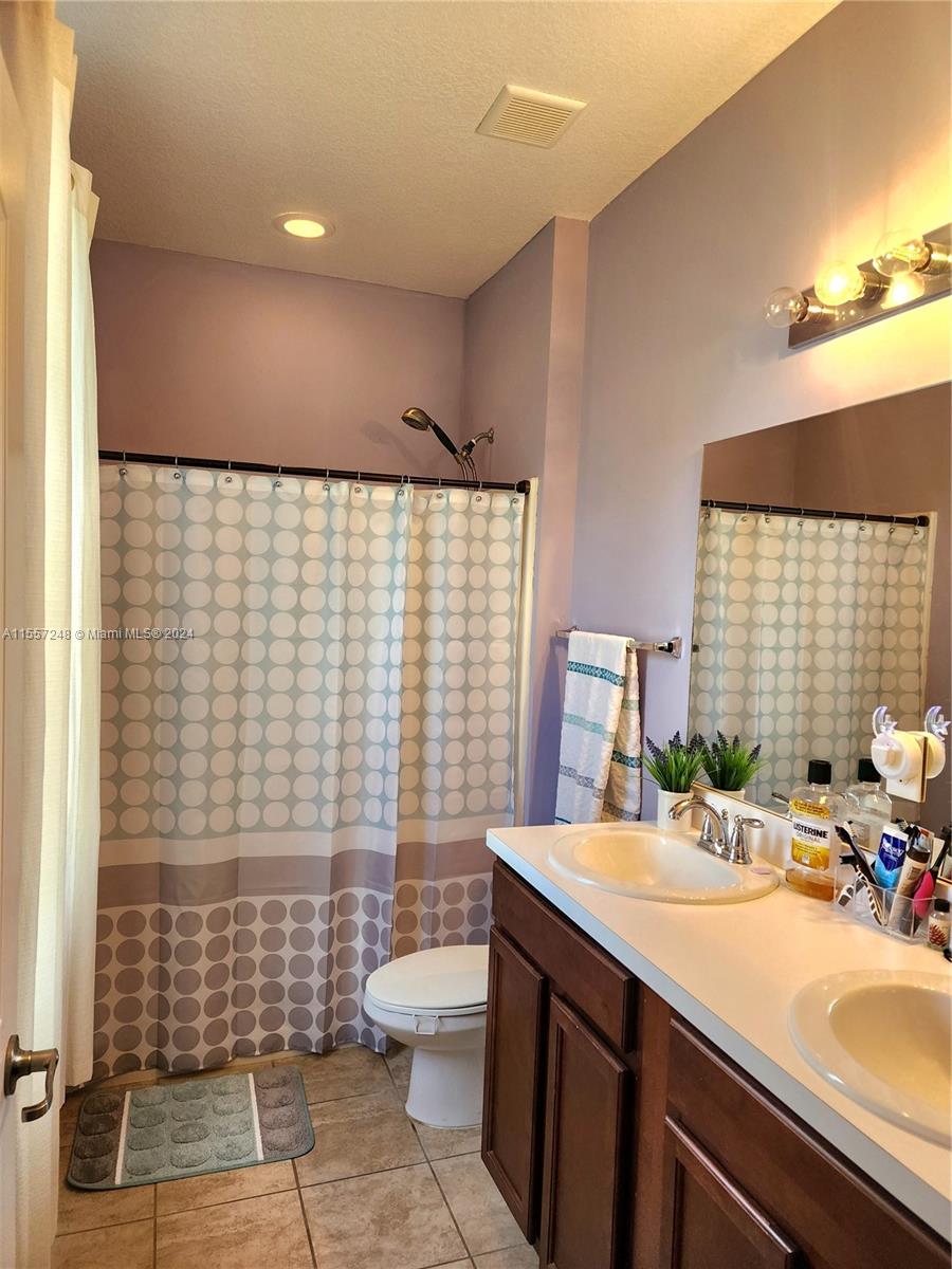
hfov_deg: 58.9
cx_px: 476
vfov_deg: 73.9
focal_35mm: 23
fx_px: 843
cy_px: 634
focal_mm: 6.4
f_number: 1.8
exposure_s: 1/120
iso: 160
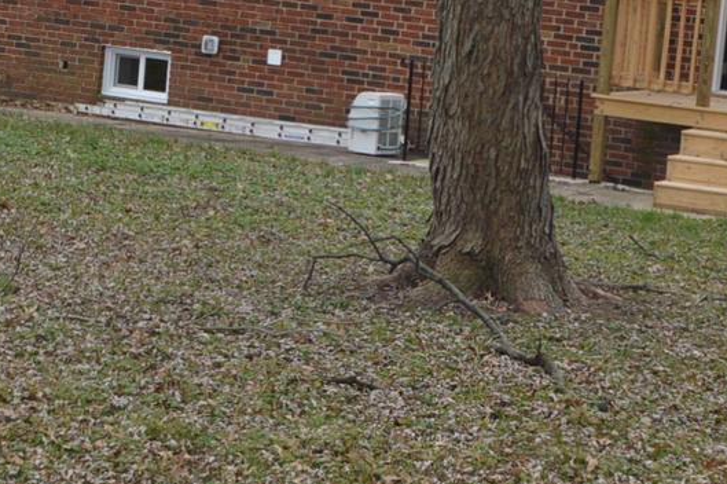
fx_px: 3047
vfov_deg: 9.0
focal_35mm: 151
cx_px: 433
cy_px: -12
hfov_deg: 13.6
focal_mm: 26
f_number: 5.6
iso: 320
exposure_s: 1/125
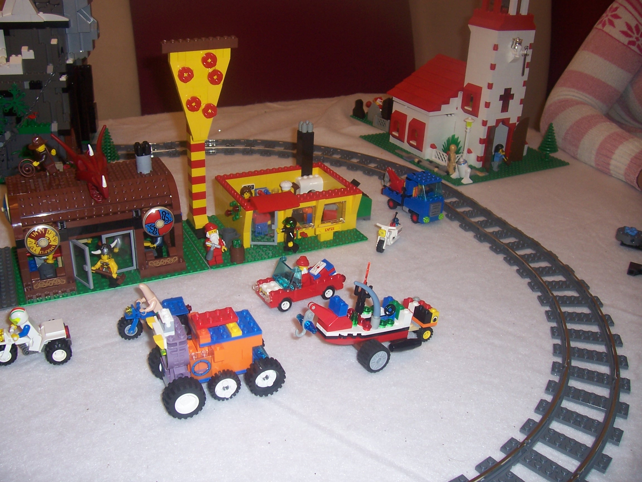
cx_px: 321
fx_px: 631
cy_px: 241
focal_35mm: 34
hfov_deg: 54.0
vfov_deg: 41.8
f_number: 2.7
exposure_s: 1/60
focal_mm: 5.6
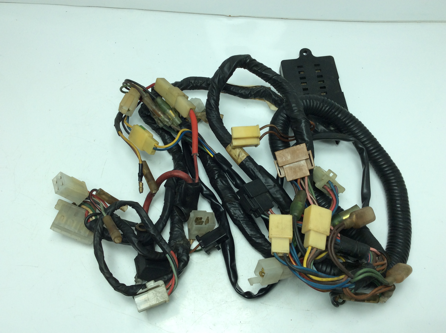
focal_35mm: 32
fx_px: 412
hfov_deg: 56.9
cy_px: 166
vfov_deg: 44.1
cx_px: 223
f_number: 2.4
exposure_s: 1/311
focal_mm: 3.3
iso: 32
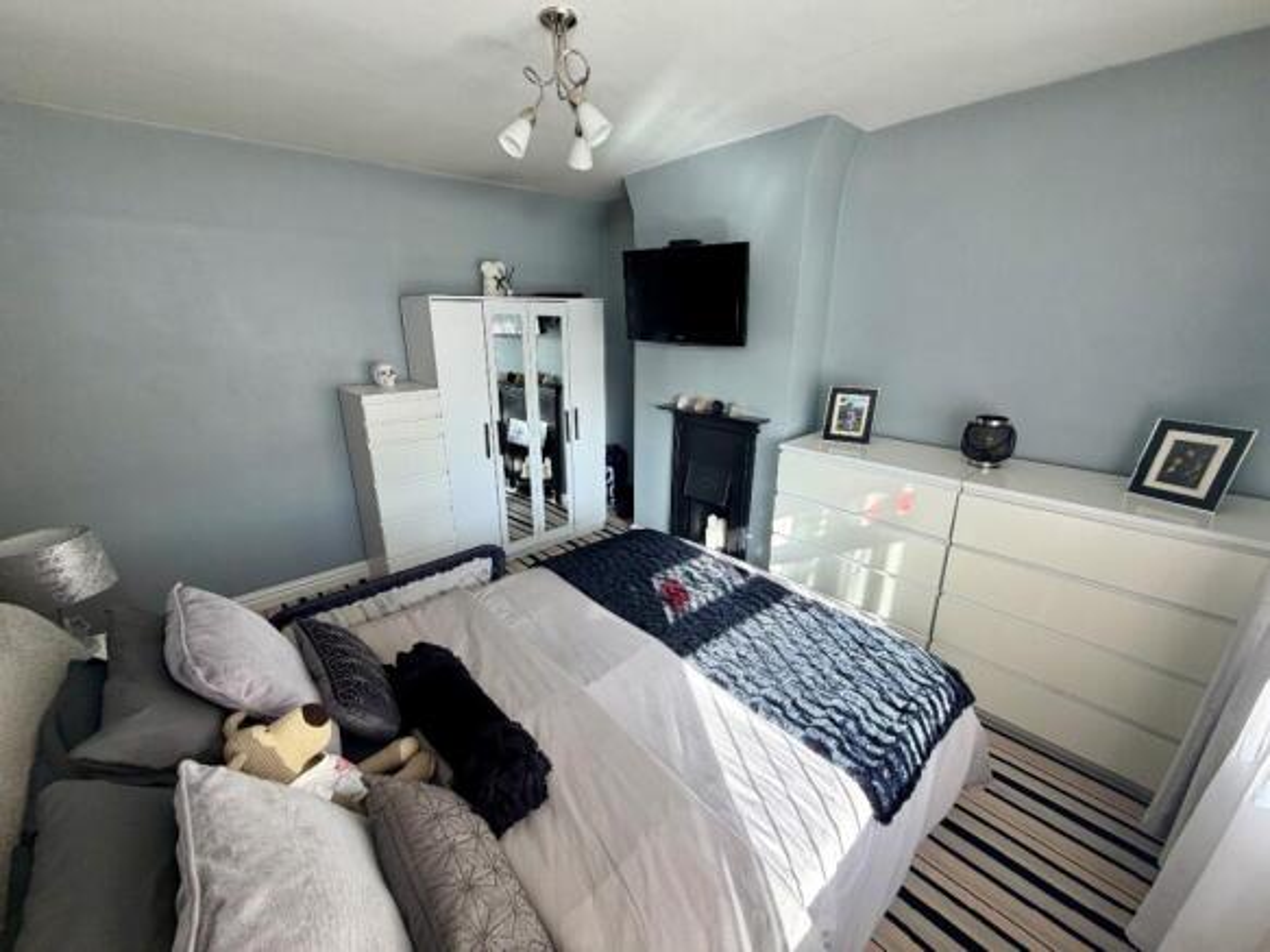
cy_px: 476
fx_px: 514
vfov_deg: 85.7
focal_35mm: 14
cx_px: 635
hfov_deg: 102.1
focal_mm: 2.22
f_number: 2.2
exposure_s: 1/128
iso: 64
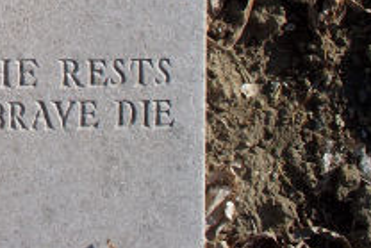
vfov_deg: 12.0
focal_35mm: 108
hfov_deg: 17.3
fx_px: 1114
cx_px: -157
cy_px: -145
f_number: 5
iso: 64
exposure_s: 1/320
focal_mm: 7.54
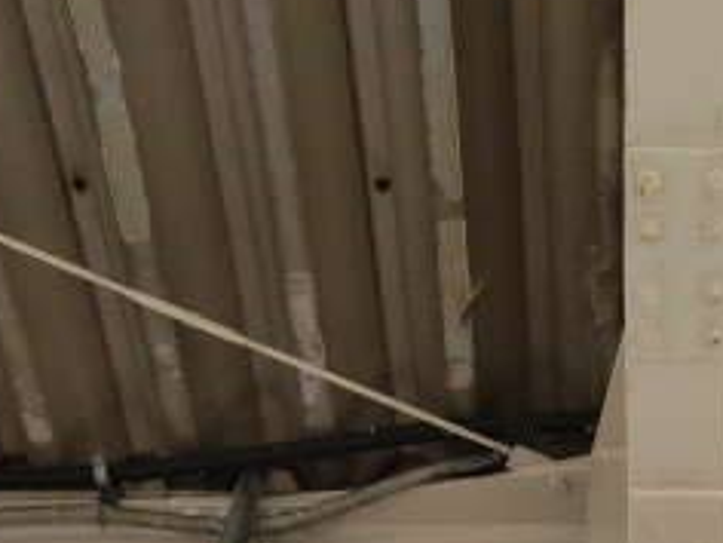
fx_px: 1587
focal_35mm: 76
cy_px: 687
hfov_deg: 24.7
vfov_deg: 18.2
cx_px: 689
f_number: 2.6
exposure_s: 1/60
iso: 125
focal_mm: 4.9
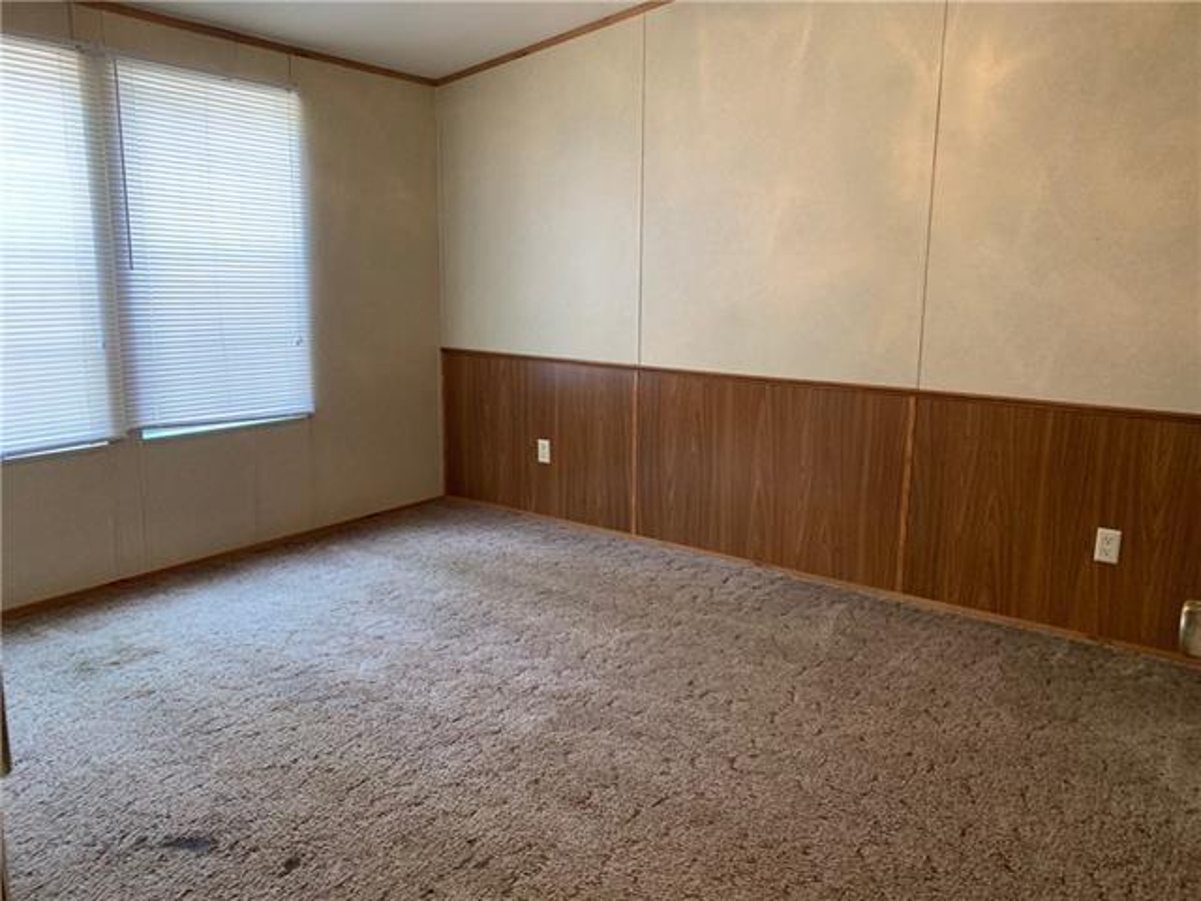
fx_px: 902
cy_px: 450
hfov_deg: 67.3
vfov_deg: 53.1
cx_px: 600
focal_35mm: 26
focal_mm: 4.25
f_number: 1.8
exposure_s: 1/60
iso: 125
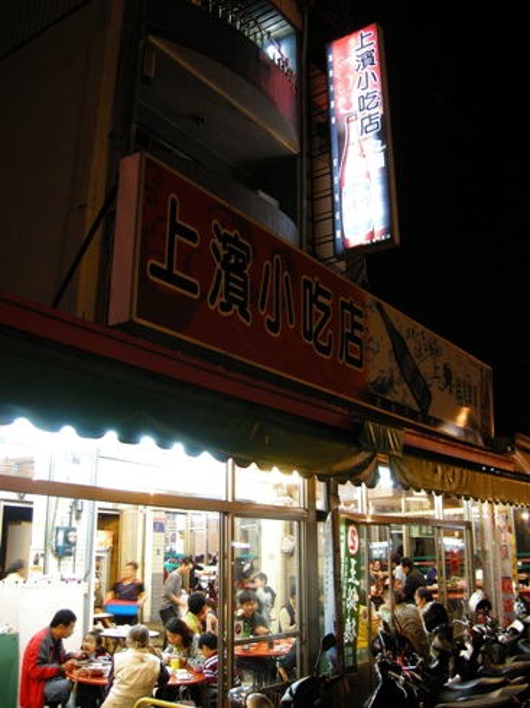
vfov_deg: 52.6
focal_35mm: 35
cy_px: 354
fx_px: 715
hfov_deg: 40.7
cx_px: 265
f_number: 2.7
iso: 200
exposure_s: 1/8
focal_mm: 7.5
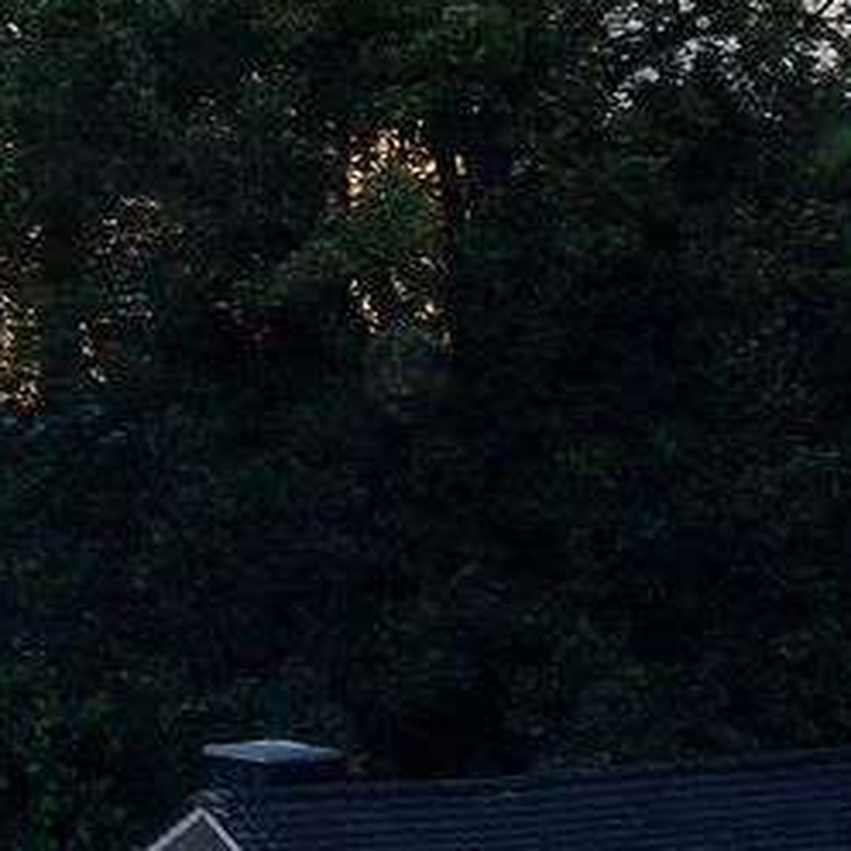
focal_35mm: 1275
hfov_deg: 1.4
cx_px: -2893
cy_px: -734
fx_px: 35462
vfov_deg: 1.4
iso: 100
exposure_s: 30
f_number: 9
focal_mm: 155
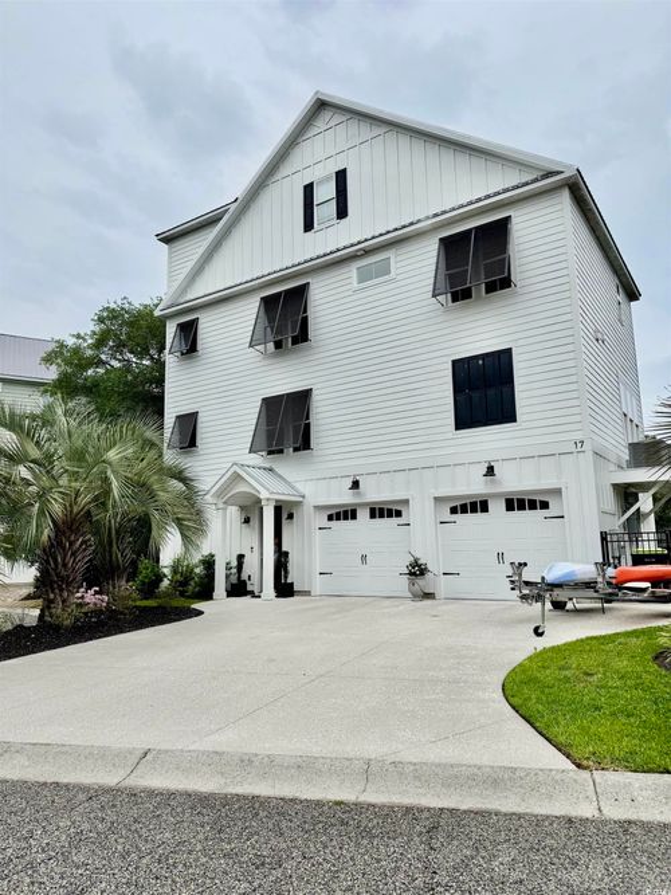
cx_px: 336
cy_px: 448
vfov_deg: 71.6
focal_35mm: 24
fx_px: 620
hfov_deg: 56.8
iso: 80
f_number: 1.78
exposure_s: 1/2604
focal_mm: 6.76
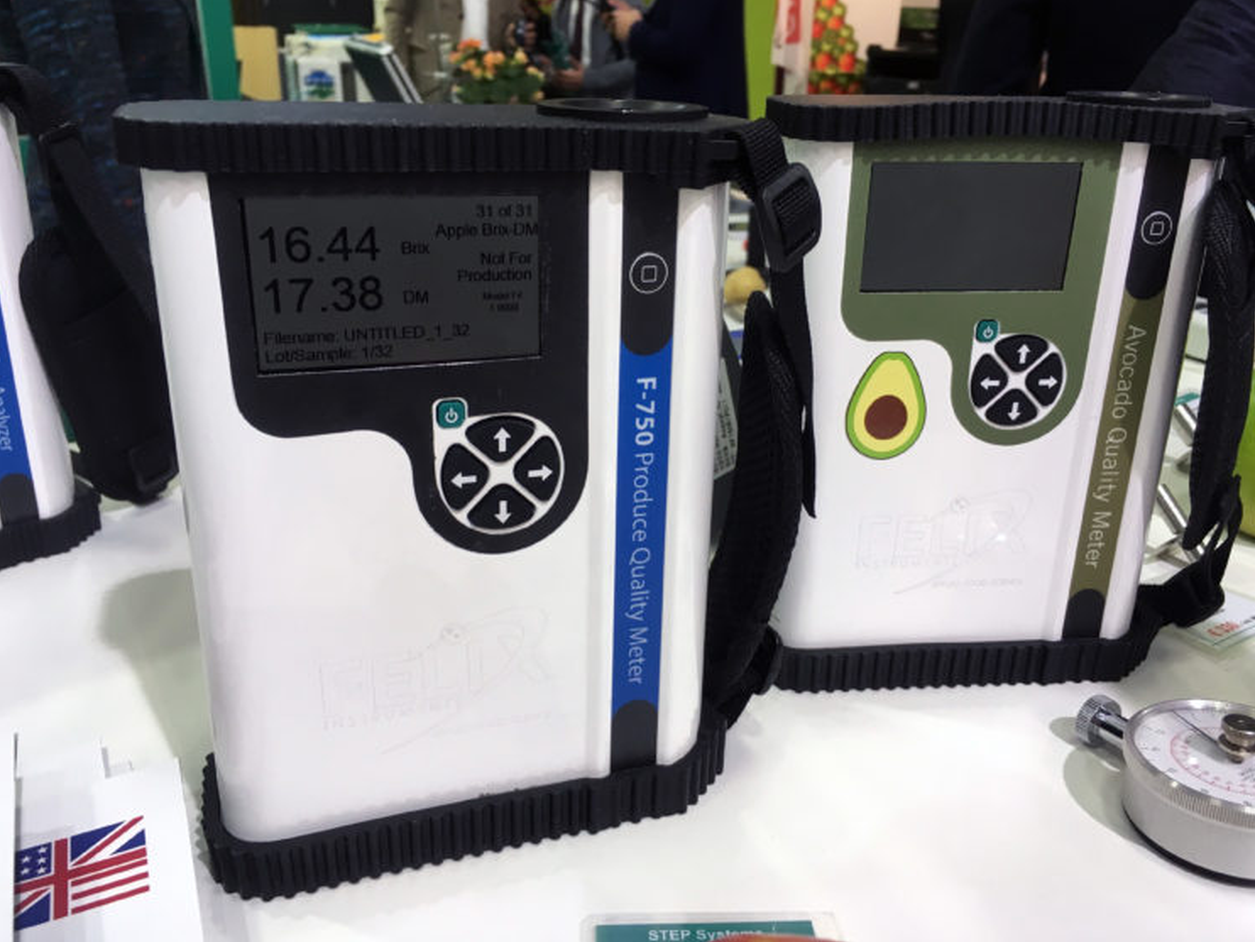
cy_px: 457
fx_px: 1088
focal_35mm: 30
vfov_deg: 46.8
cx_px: 646
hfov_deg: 59.9
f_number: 2.2
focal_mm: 4.15
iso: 40
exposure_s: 1/33
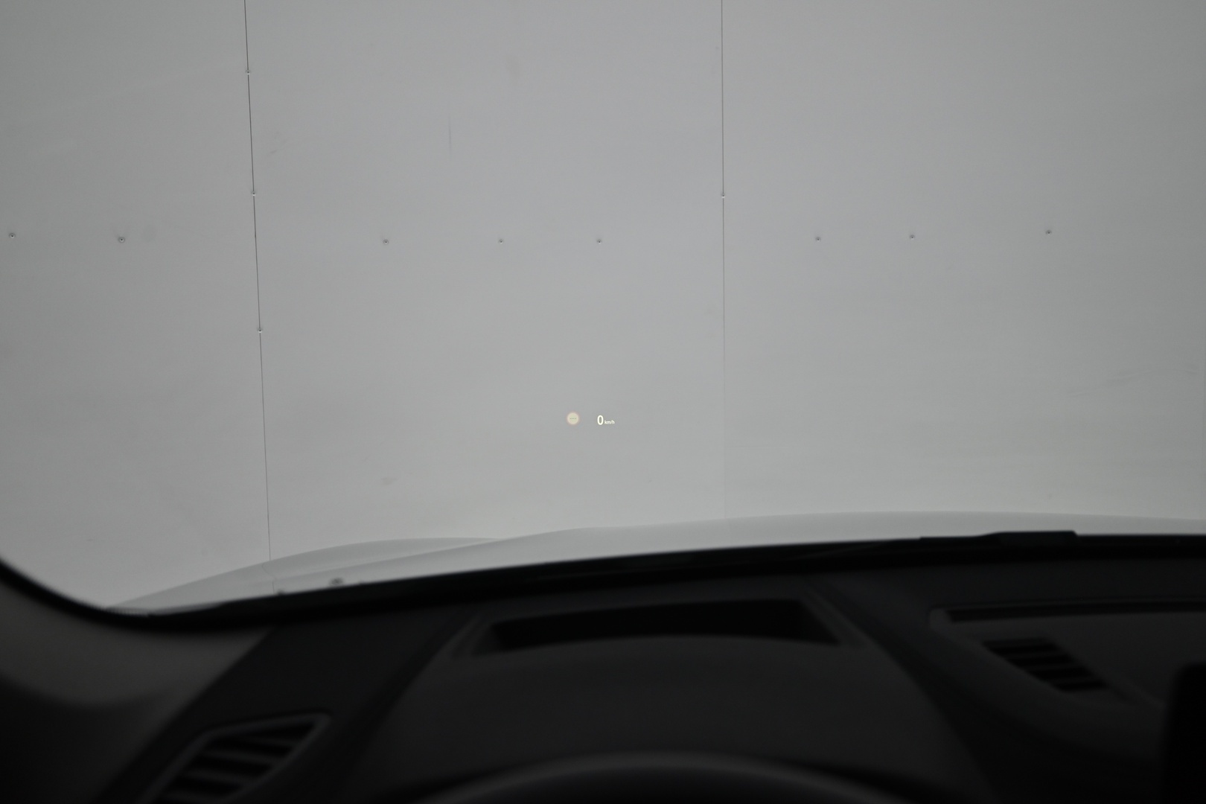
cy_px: 402
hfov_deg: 58.0
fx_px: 1089
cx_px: 603
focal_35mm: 32
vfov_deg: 40.5
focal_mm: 32.5
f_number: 4.8
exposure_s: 1/125
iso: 720
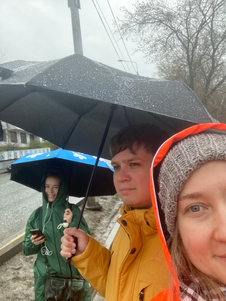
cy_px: 150
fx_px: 278
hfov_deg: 44.2
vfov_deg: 56.8
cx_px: 113
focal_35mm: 32
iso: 40
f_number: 2.2
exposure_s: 1/121
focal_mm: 2.87
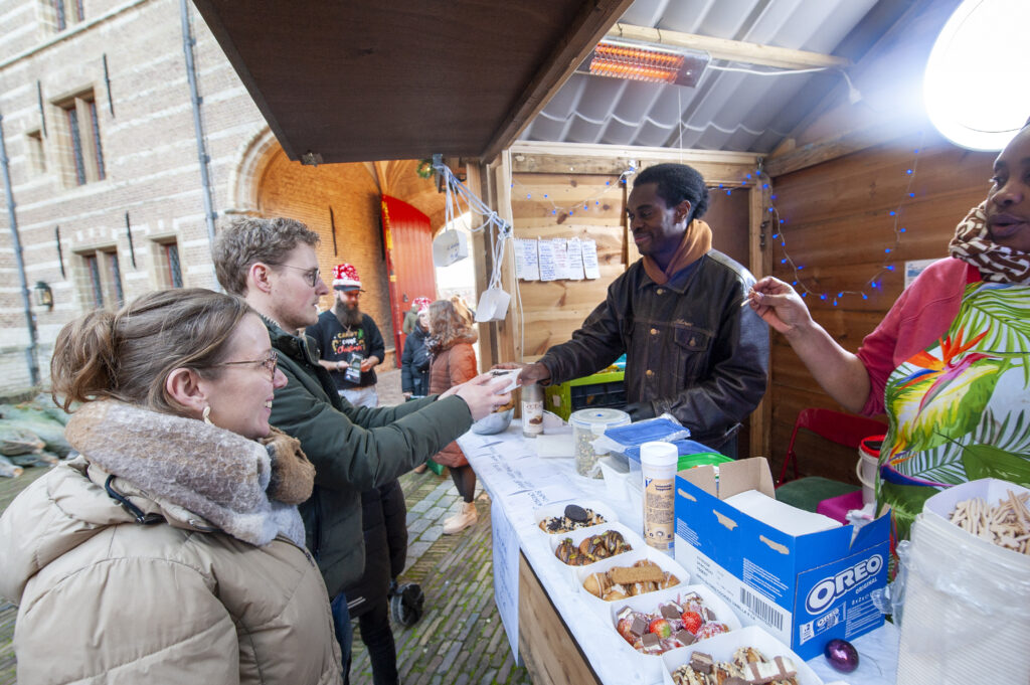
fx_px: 400
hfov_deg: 104.3
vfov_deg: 81.1
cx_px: 515
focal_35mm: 14
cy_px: 342
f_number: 5
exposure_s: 1/100
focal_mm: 14
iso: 640
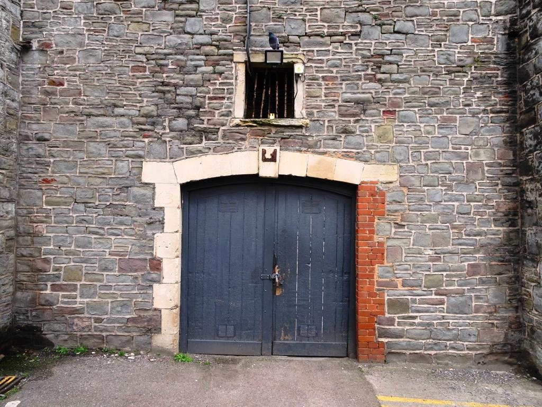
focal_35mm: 24
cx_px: 271
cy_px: 204
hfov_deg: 71.6
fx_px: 376
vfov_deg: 56.8
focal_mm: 4.1
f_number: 4
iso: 80
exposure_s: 1/100
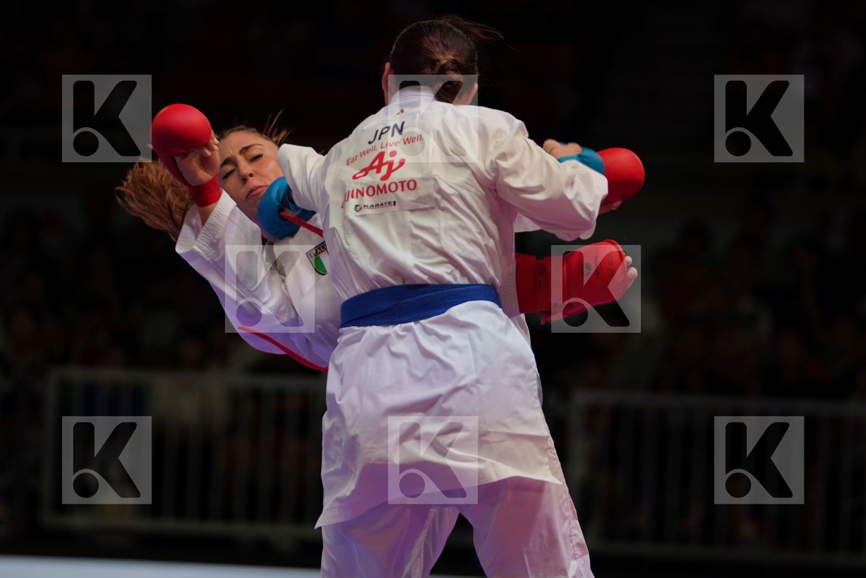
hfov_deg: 8.4
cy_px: 289
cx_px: 433
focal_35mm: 246
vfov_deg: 5.6
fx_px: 5917
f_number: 2.8
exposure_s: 1/1000
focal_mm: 164
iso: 400
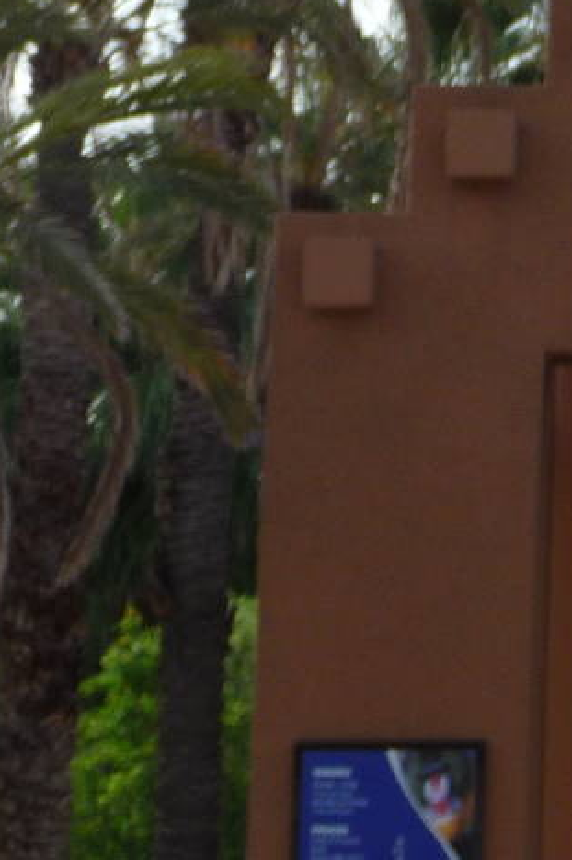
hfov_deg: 7.7
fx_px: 4078
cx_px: 1129
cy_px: -201
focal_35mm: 171
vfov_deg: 11.7
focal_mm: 8
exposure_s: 1/640
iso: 100
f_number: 4.2
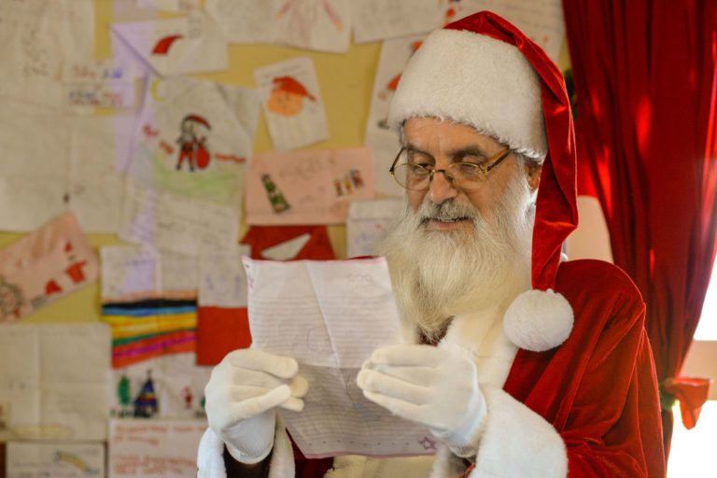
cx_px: 358
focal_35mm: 100
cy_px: 239
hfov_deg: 20.4
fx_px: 1992
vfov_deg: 13.7
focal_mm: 100
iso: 2500
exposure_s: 1/160
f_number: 4.5
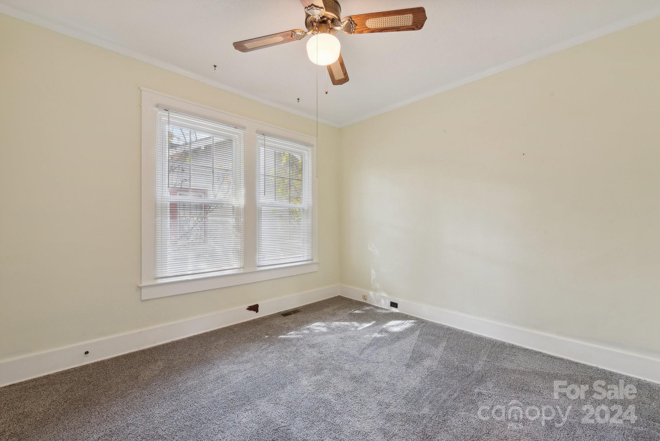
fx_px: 257
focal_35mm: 14
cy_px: 220
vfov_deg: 81.3
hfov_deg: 104.2
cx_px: 330
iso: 200
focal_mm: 14
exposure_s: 1/6
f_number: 11
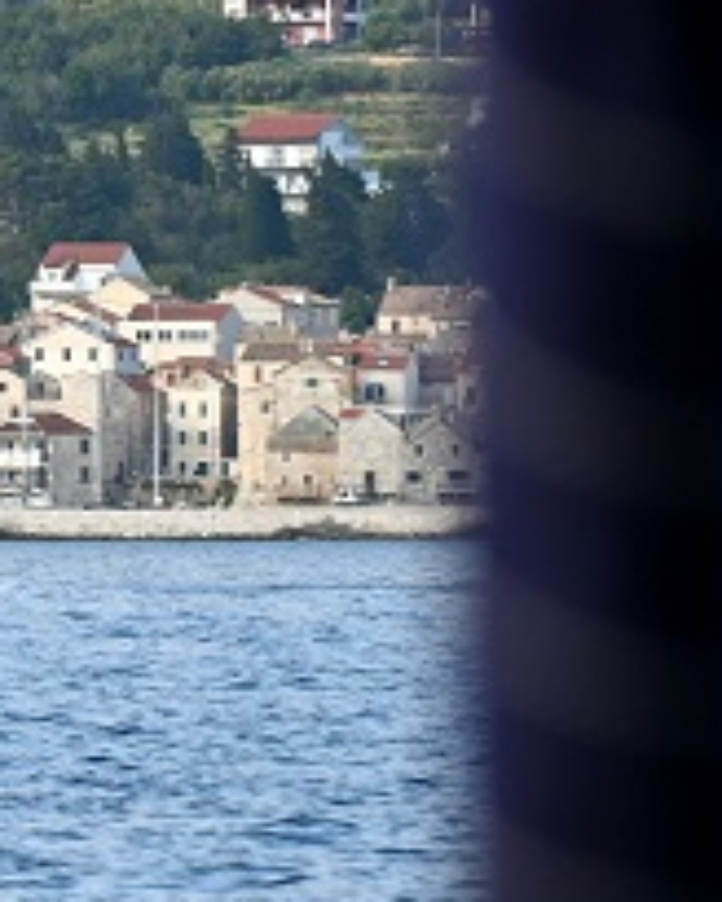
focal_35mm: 912
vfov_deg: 2.1
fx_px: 24360
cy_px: 132
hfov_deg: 1.7
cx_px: -973
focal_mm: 210
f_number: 5.3
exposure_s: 1/800
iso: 400
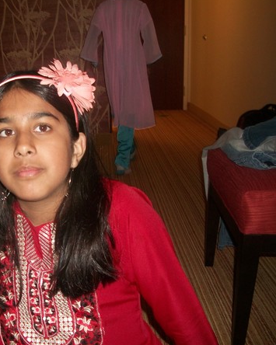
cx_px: 53
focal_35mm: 45
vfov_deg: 41.1
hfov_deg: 32.5
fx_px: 460
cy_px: 183
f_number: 2.9
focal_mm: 5.7
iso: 80
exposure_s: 1/30
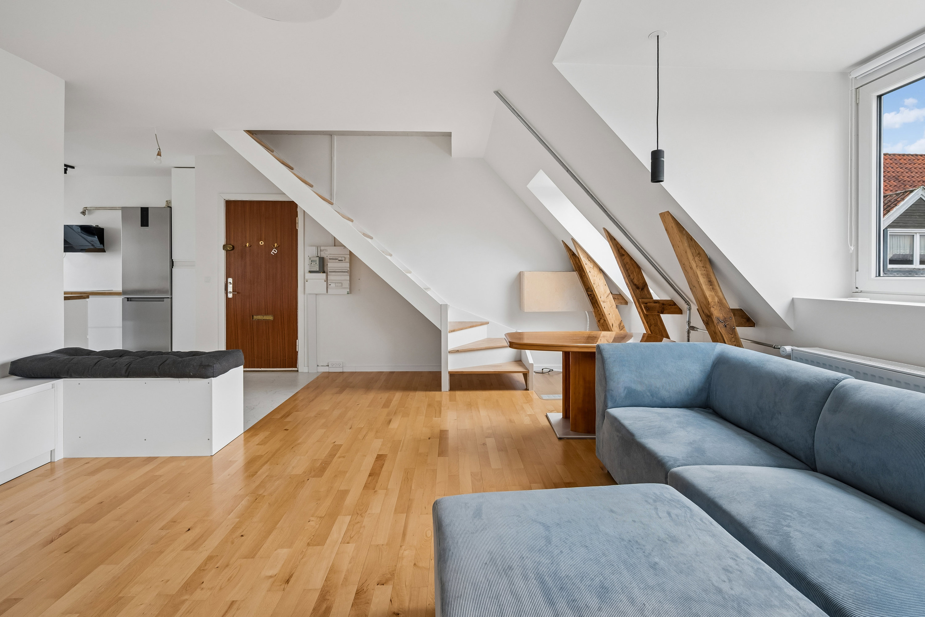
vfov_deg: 73.7
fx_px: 411
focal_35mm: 16
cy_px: 308
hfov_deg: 96.7
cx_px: 462
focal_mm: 16
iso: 400
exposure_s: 1/40
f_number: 6.3
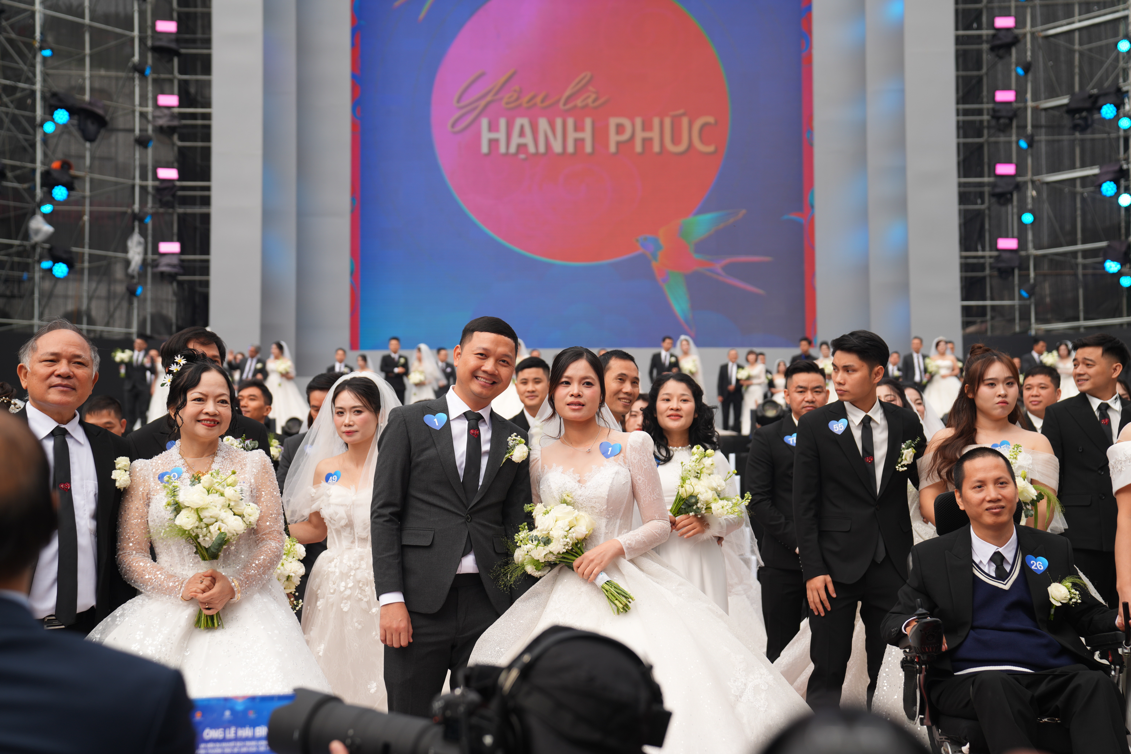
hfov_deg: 41.1
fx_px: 1508
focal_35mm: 48
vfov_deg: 28.1
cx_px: 566
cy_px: 377
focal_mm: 48
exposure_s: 1/500
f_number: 3.2
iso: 100
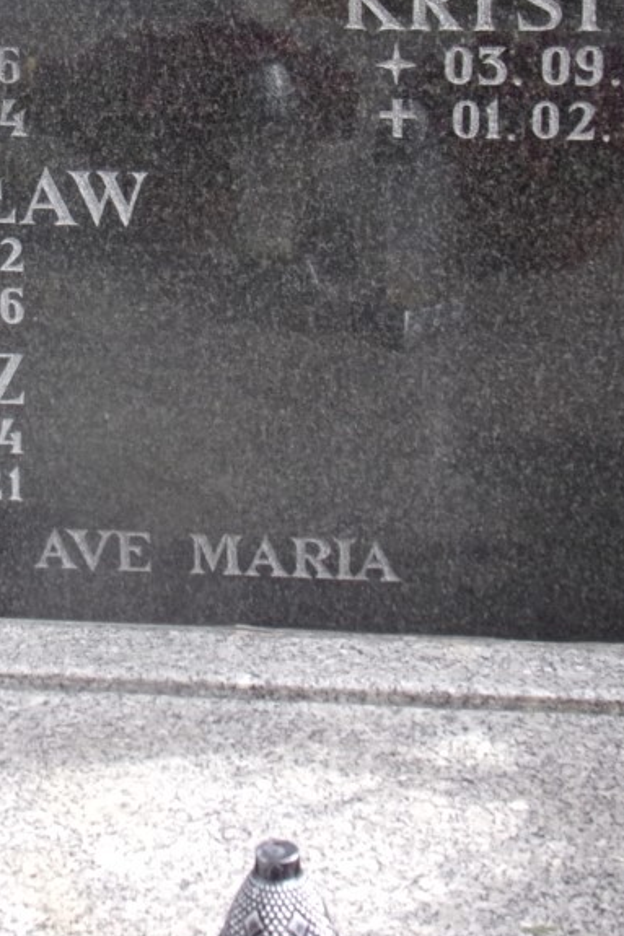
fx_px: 2237
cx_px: 101
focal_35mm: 86
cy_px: 168
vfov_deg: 23.3
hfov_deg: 15.7
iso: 80
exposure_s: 1/200
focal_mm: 5.9
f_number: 3.7
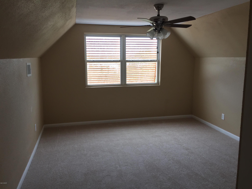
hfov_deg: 61.7
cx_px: 126
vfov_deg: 48.2
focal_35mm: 29
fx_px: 211
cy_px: 94
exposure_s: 1/60
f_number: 2.2
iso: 40
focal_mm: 4.15
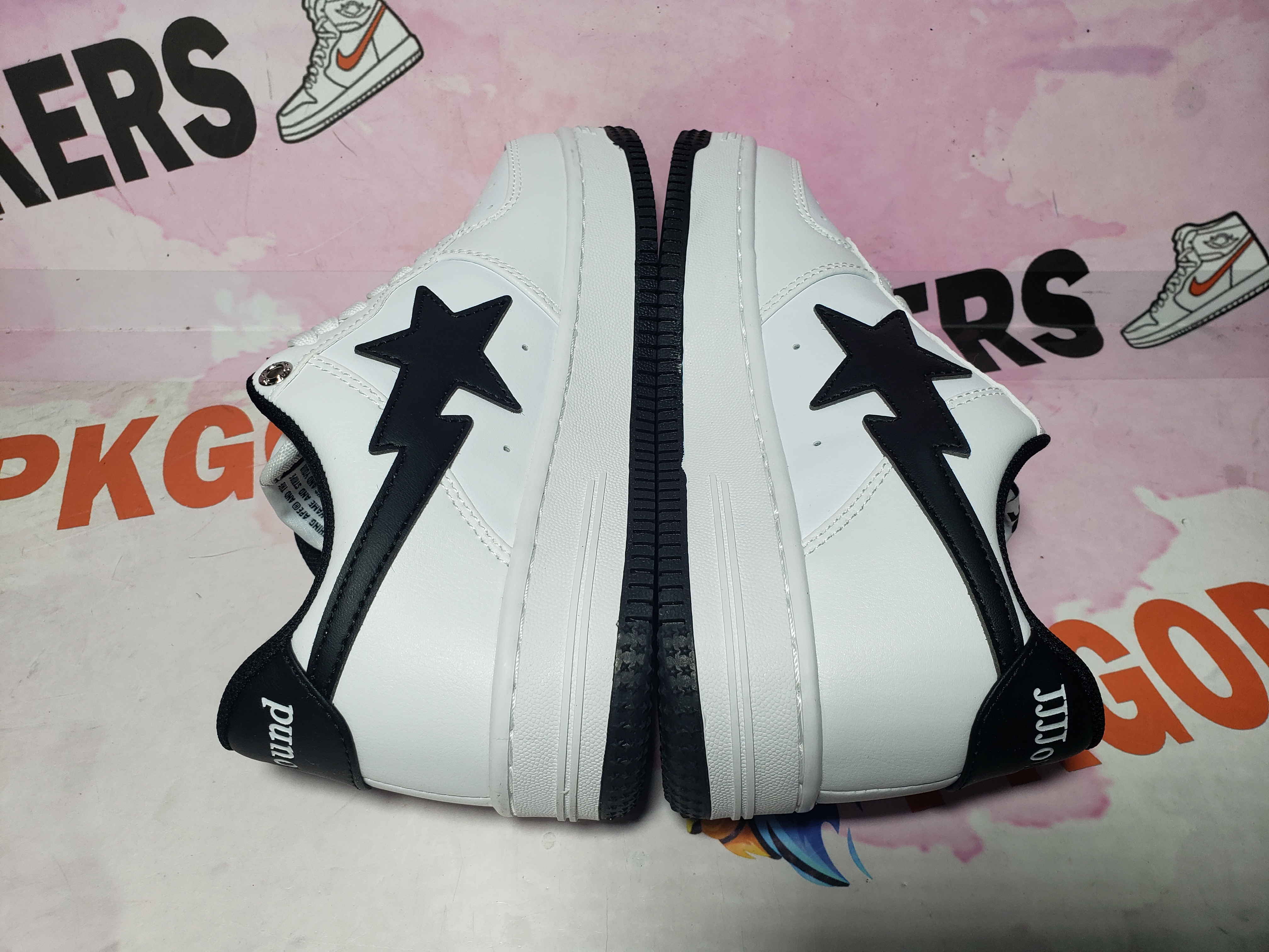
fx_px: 953
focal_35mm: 26
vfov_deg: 53.1
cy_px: 476
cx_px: 634
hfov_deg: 67.3
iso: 50
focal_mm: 4.3
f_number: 2.4
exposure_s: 1/260
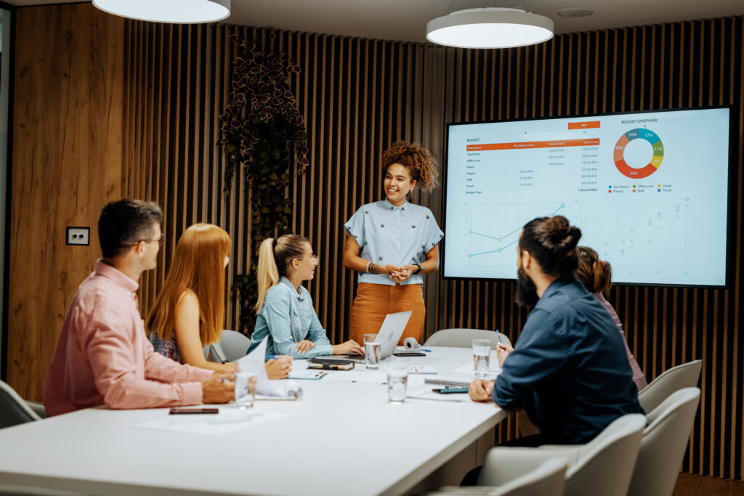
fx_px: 1033
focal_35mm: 50
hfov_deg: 39.6
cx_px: 372
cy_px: 248
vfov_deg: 27.0
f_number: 2.5
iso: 800
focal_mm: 50
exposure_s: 1/400
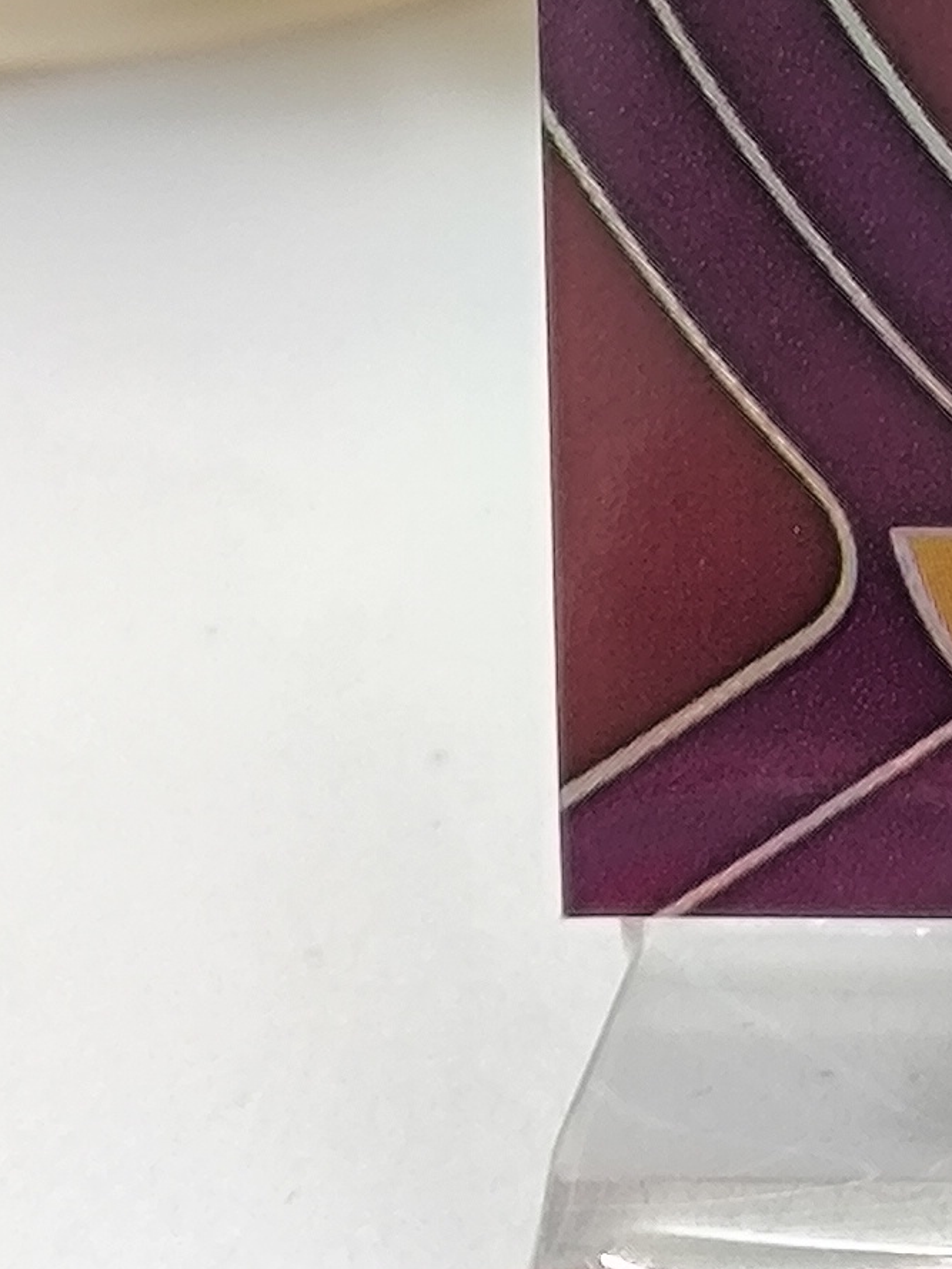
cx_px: 1791
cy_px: -405
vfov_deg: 9.2
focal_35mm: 212
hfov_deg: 6.8
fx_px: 7772
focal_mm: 5.35
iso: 100
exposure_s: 1/110
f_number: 1.7
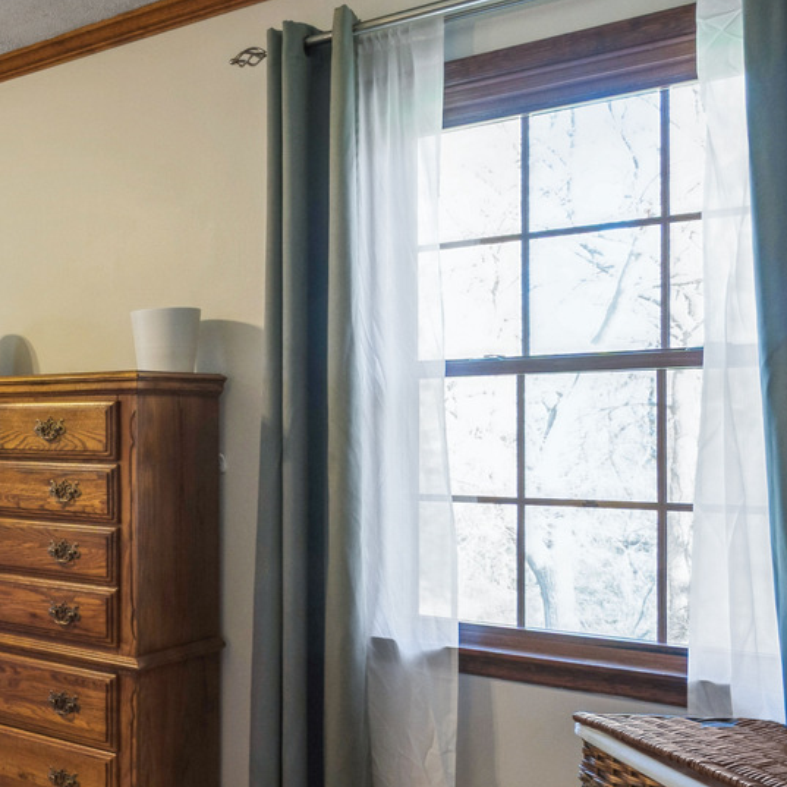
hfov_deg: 32.5
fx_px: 1055
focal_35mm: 41
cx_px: -196
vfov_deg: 40.7
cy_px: 470
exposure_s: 1/8
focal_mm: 16
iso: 400
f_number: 9
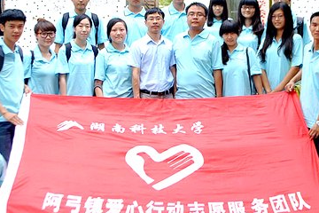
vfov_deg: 27.0
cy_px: 114
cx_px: 165
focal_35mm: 50
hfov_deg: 39.6
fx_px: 443
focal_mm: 20
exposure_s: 1/125
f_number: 4
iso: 100
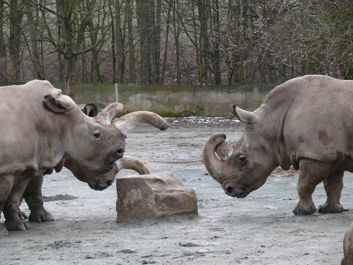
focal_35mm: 146
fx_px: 1489
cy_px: 132
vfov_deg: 10.2
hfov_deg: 13.5
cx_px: 176
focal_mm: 30.9
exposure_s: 1/200
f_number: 4
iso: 100
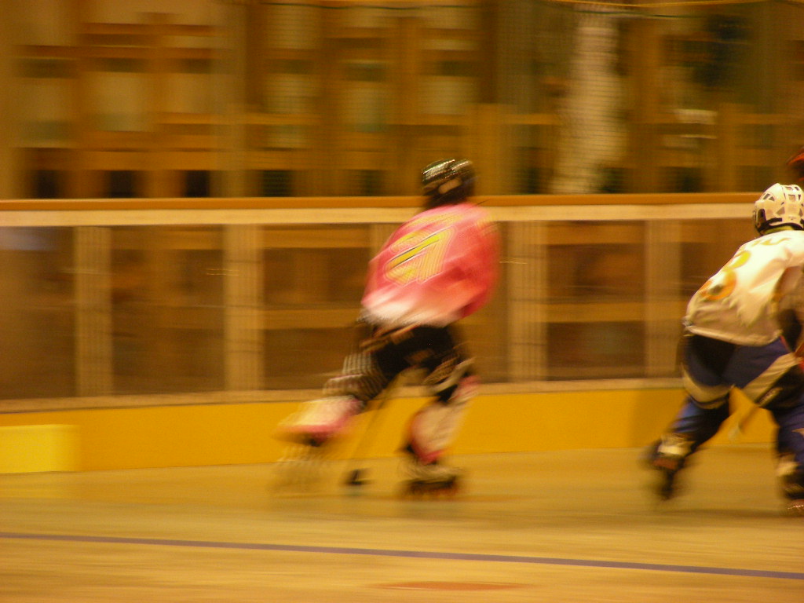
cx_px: 402
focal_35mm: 380
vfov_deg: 3.9
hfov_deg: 5.2
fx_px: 8826
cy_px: 302
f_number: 3.5
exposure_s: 1/21.2
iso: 200
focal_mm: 63.3
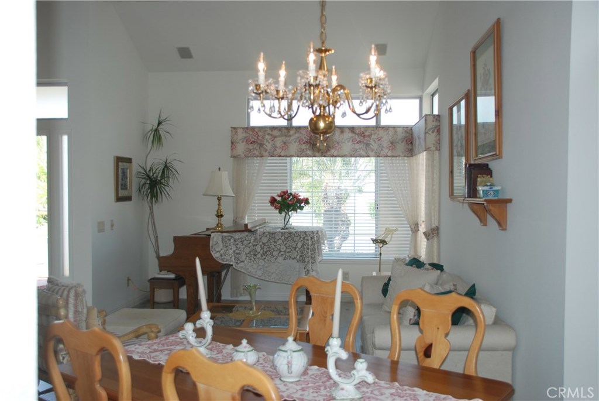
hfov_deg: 57.2
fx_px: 550
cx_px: 300
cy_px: 200
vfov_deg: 40.1
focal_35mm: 33
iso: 200
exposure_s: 1/100
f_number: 3.8
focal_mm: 22
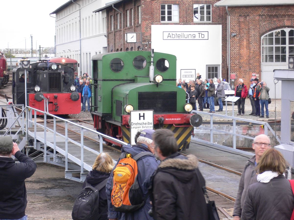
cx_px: 147
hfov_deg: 18.7
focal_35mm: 105
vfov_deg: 14.1
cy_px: 110
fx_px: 892
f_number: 5
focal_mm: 17.4
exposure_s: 1/40
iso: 100
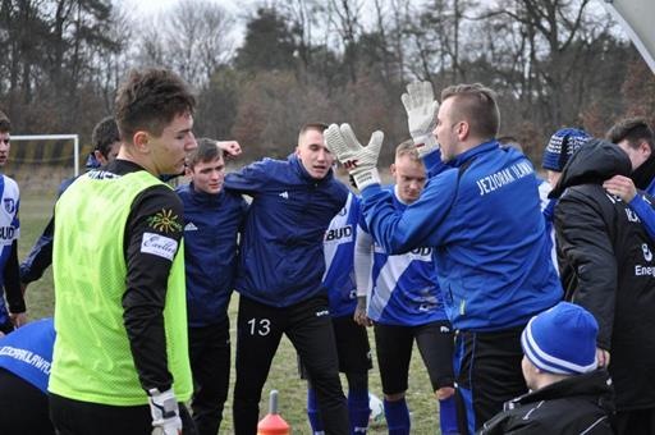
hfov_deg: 24.6
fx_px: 1499
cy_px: 218
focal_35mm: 82
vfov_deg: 16.5
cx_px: 328
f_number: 4
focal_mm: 55
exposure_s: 1/500
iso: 800
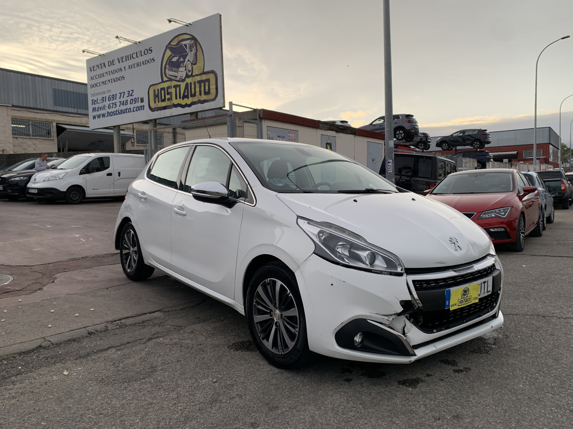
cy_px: 214
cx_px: 286
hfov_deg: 67.3
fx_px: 430
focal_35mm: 26
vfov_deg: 53.1
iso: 25
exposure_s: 1/190
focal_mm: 4.25
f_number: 1.8
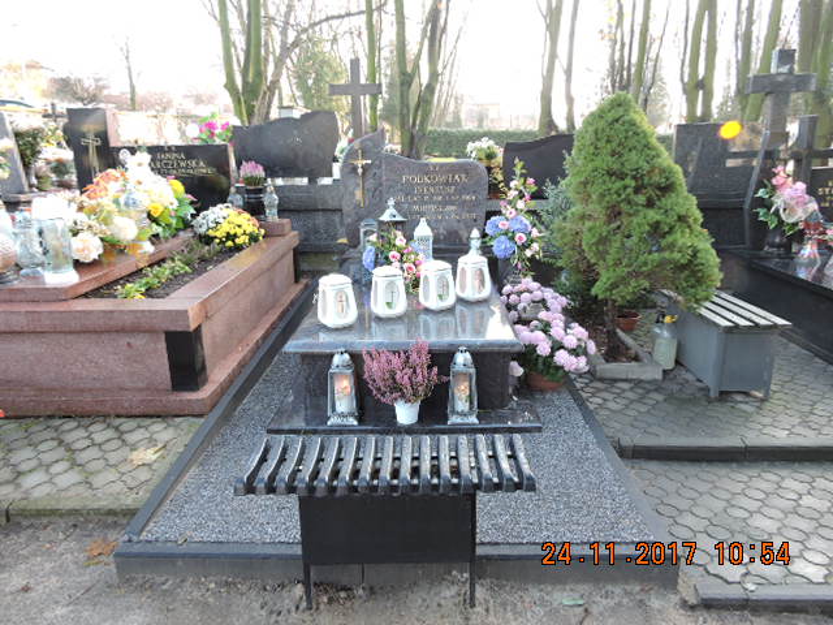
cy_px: 312
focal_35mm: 24
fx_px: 578
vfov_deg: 56.8
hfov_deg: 71.6
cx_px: 416
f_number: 3.3
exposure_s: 1/30
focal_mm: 4.3
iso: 100
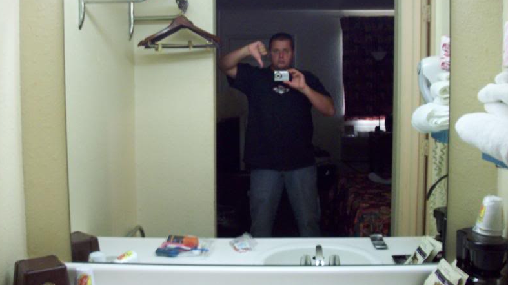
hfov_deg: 49.4
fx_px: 552
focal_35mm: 41
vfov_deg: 28.9
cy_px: 124
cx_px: 251
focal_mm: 6.2
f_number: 2.8
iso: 160
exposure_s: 1/14.9
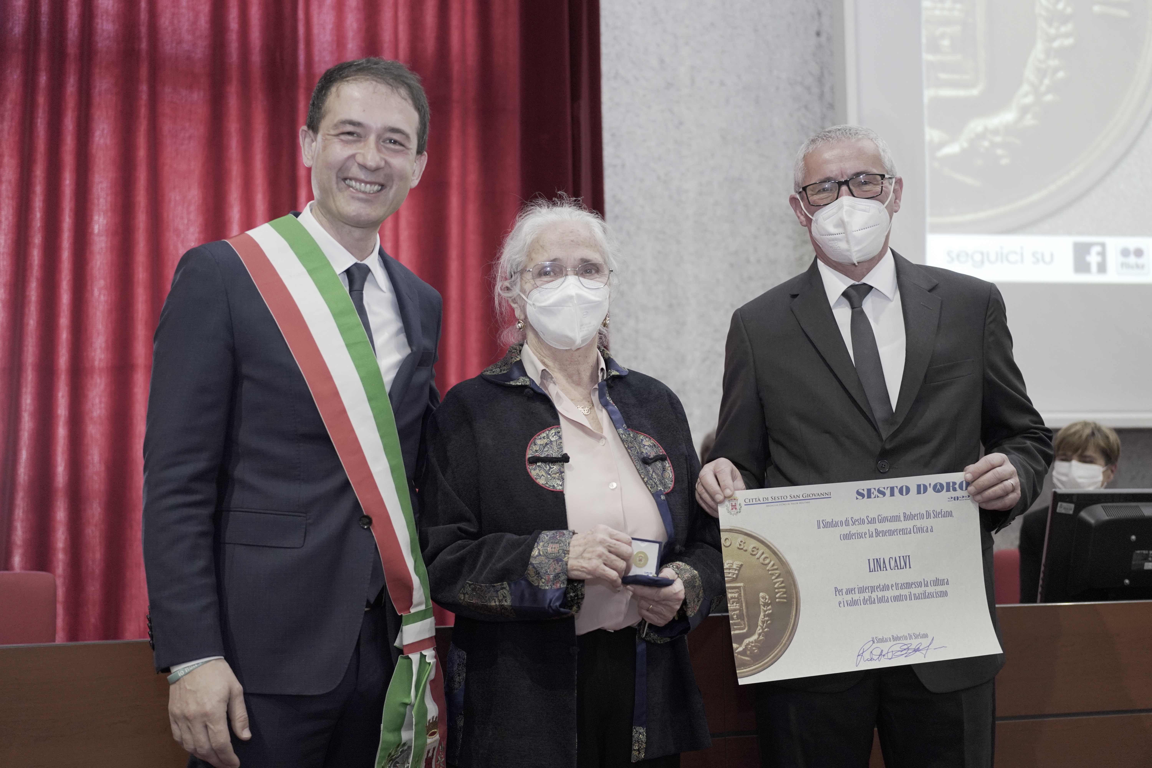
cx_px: 576
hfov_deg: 48.5
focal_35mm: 40
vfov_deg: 33.4
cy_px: 384
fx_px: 1280
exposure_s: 1/100
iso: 3200
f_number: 2.5
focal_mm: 40
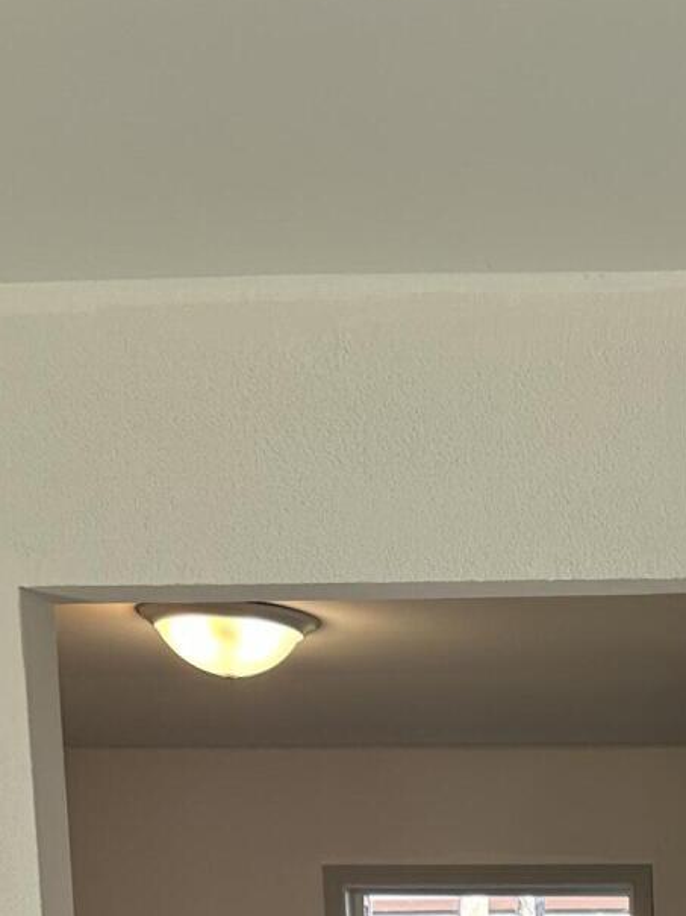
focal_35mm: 86
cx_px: 954
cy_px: 1419
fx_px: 2275
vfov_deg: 19.5
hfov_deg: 16.0
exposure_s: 1/164
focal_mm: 5.7
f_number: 1.5
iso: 50
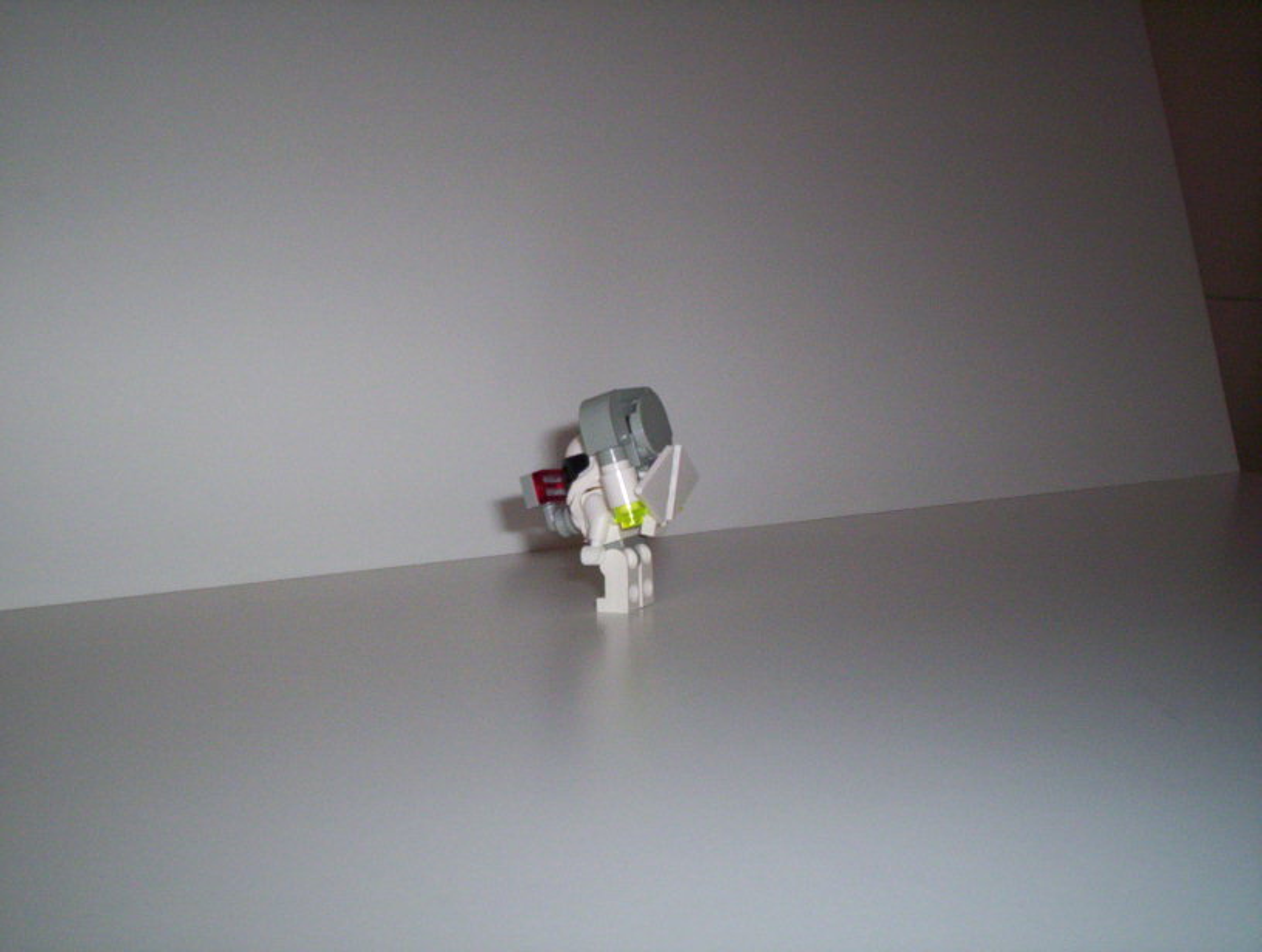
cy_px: 476
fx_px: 1389
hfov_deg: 48.9
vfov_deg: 37.9
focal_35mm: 38
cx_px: 631
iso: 140
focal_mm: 4.99
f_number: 4.5
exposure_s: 1/60
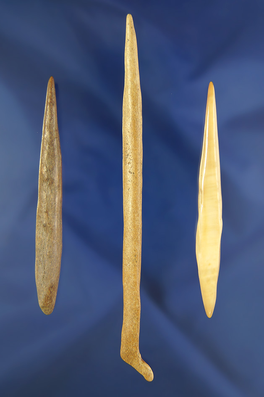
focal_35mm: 42
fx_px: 462
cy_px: 198
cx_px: 132
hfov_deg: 31.9
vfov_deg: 46.4
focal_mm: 28
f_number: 4.5
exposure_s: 1/60
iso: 250
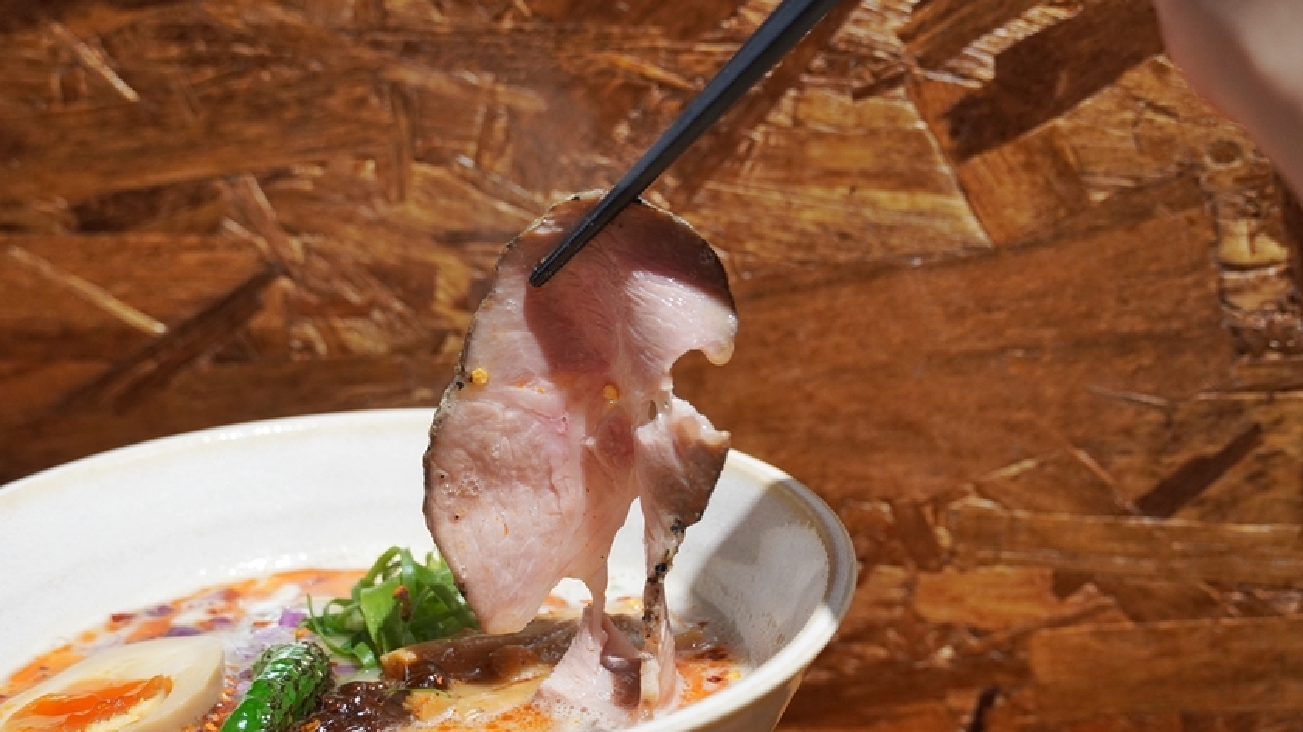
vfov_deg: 16.9
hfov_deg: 29.5
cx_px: 658
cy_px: 382
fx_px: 2471
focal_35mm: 72
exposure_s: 1/30
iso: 1000
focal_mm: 45
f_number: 5
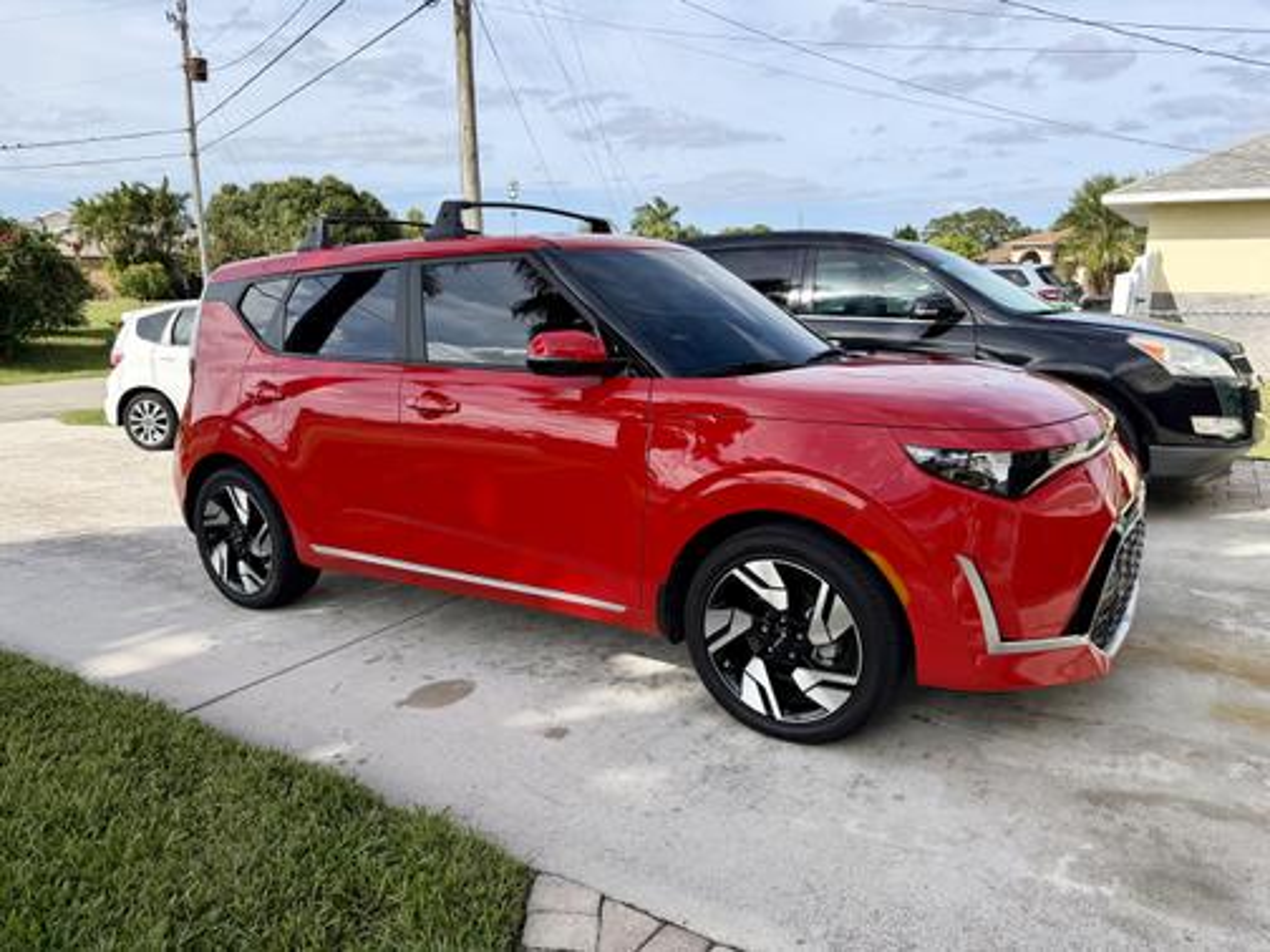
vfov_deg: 56.8
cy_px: 476
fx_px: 881
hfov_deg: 71.6
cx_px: 635
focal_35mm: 24
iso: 80
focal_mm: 6.76
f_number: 1.78
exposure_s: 1/3759
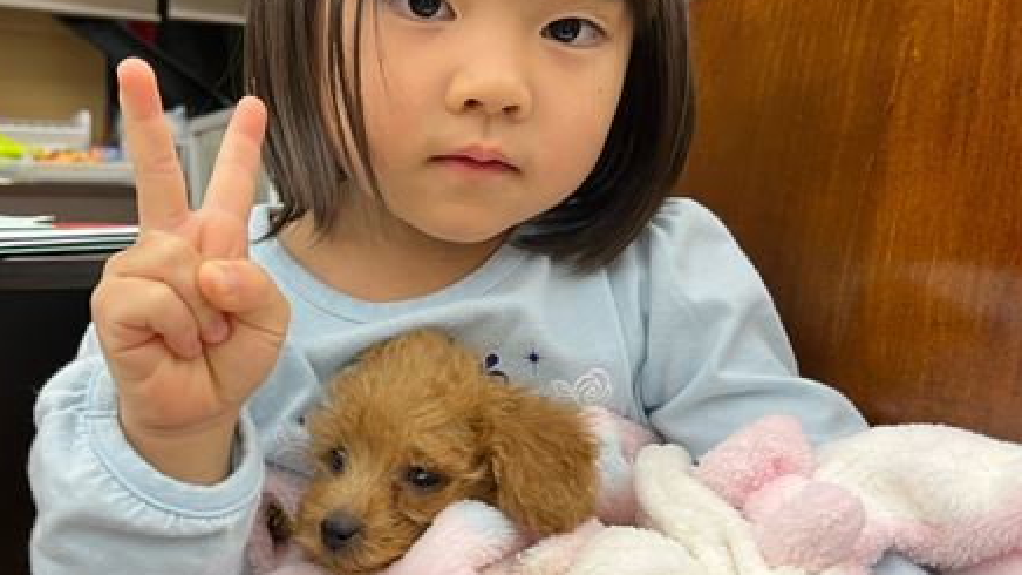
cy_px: 249
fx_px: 1057
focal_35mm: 39
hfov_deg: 51.3
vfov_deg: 30.4
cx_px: 417
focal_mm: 5.1
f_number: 1.6
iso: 125
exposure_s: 1/60
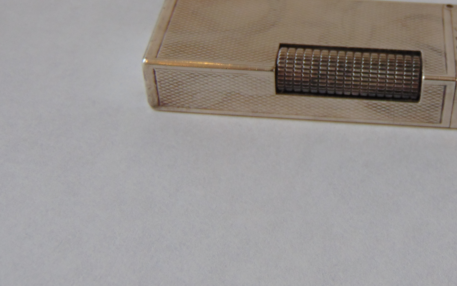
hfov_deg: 31.0
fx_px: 810
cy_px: 33
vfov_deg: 19.7
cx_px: 337
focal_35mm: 65
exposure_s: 1/100
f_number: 3.2
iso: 80
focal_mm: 6.3
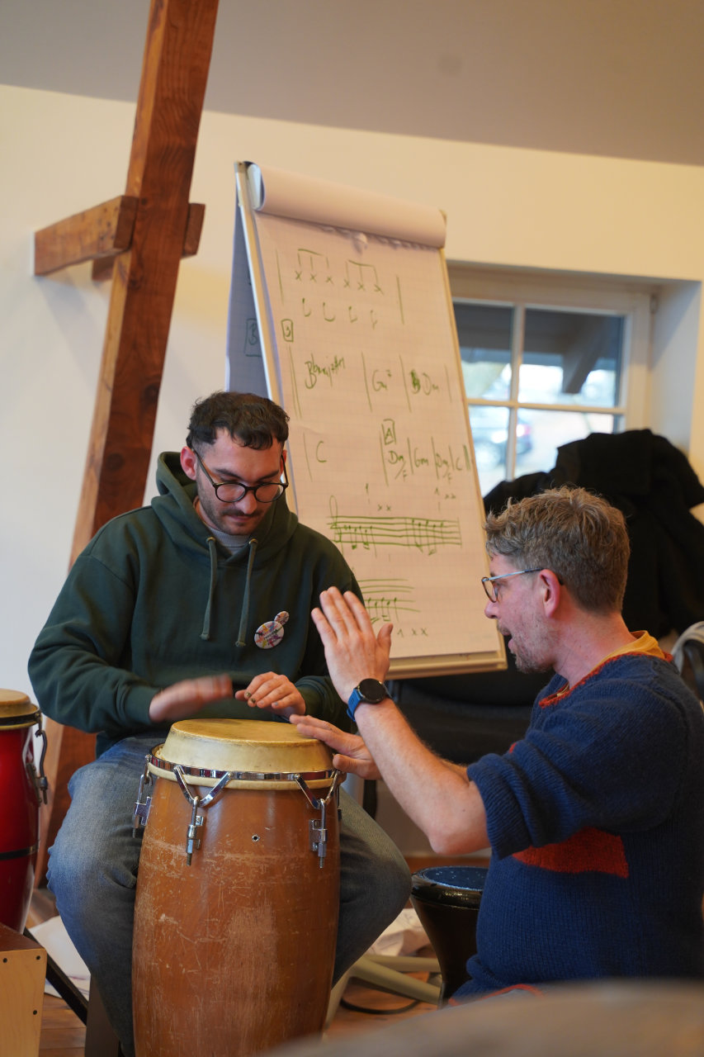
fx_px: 2200
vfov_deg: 27.0
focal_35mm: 75
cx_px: 352
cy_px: 528
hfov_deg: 18.2
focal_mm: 75
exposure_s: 1/160
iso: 1250
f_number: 4
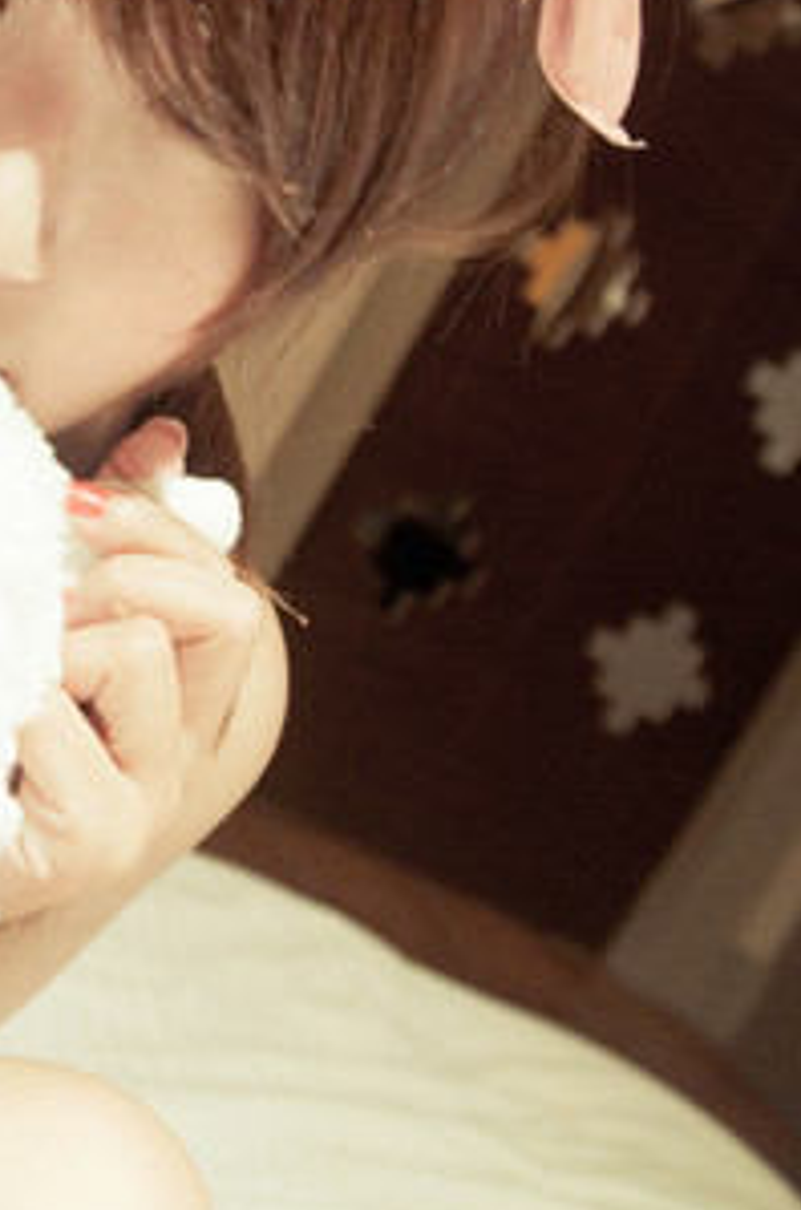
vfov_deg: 28.8
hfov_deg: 19.1
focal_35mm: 68
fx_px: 2291
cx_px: -67
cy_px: 198
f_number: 2.8
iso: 200
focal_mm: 17
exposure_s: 1/5
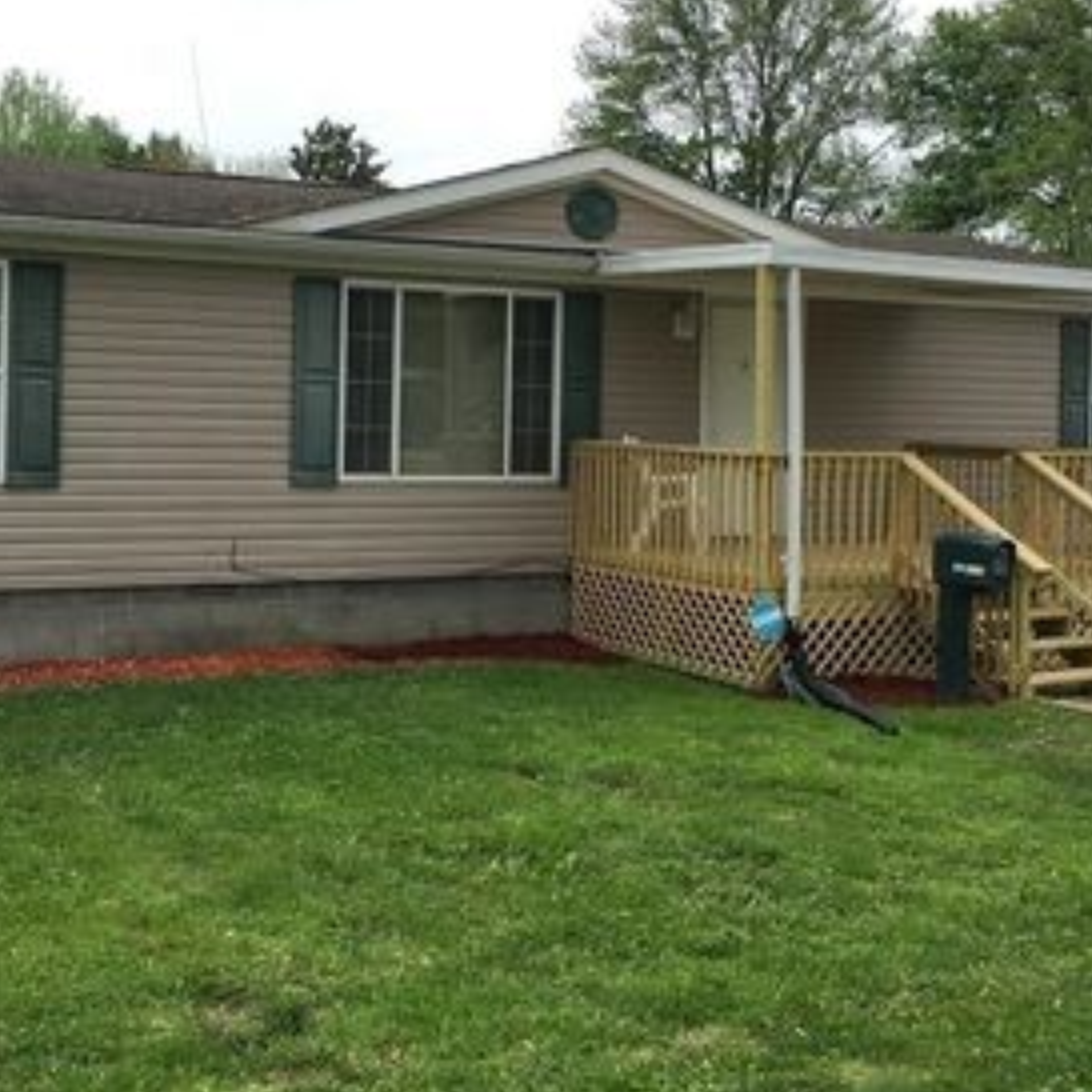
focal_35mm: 47
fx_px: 1677
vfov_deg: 35.9
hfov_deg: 36.0
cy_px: 410
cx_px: 464
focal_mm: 4.15
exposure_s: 1/725
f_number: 2.2
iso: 25
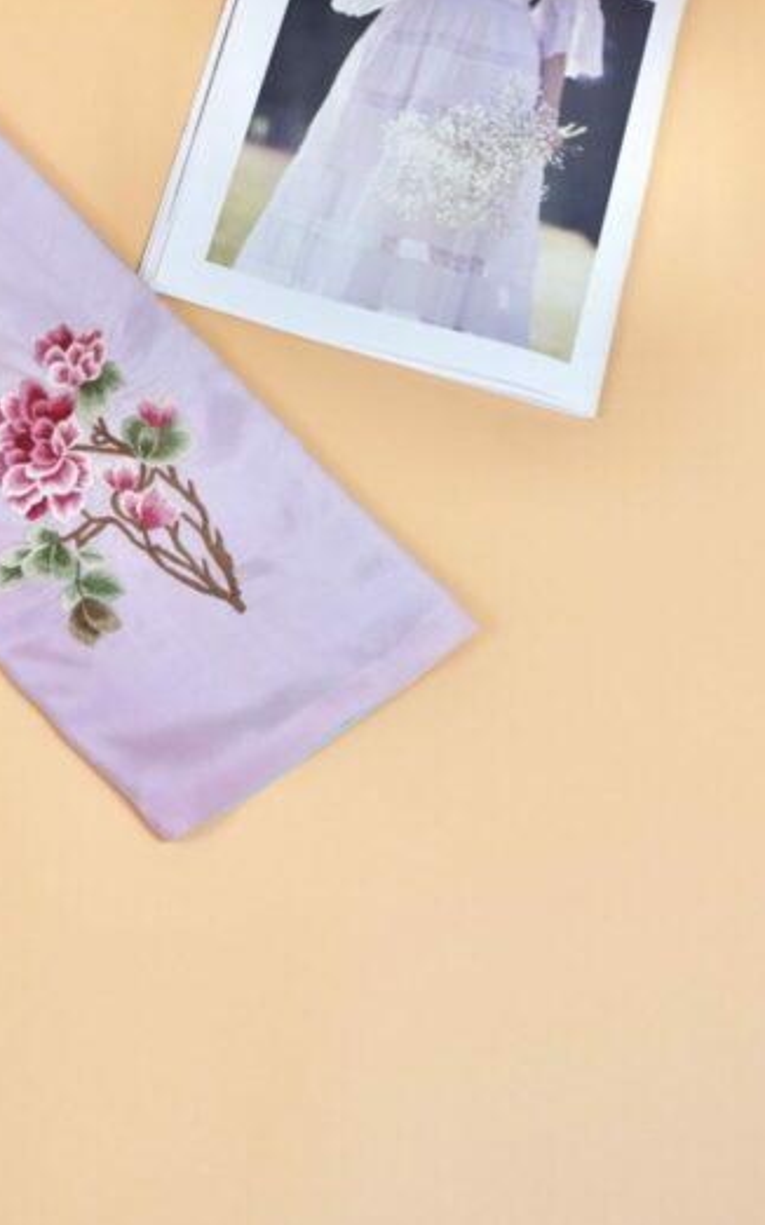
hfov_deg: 18.1
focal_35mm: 68
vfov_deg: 30.0
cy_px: 440
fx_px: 2270
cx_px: -167
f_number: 4
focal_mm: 34
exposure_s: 1/400
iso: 400
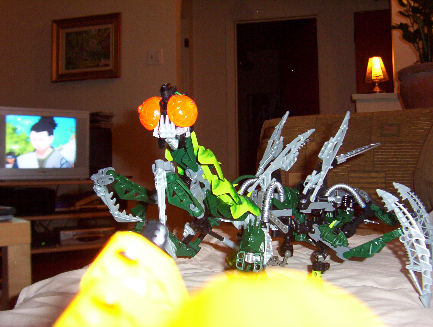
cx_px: 216
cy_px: 164
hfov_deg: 51.2
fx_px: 451
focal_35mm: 36
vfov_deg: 39.8
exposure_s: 1/30
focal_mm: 5.54
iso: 140
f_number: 2.76
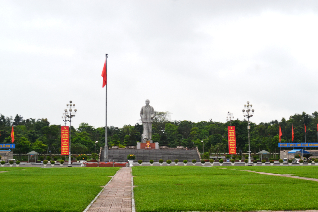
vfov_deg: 26.5
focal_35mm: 51
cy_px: 106
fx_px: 450
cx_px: 159
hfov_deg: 38.9
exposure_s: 1/200
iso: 100
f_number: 6.3
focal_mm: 34
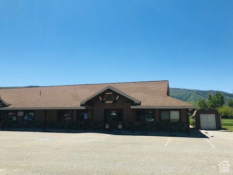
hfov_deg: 63.4
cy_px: 88
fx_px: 188
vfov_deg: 49.7
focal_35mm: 28
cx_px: 116
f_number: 1.8
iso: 20
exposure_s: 1/2994
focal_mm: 3.99
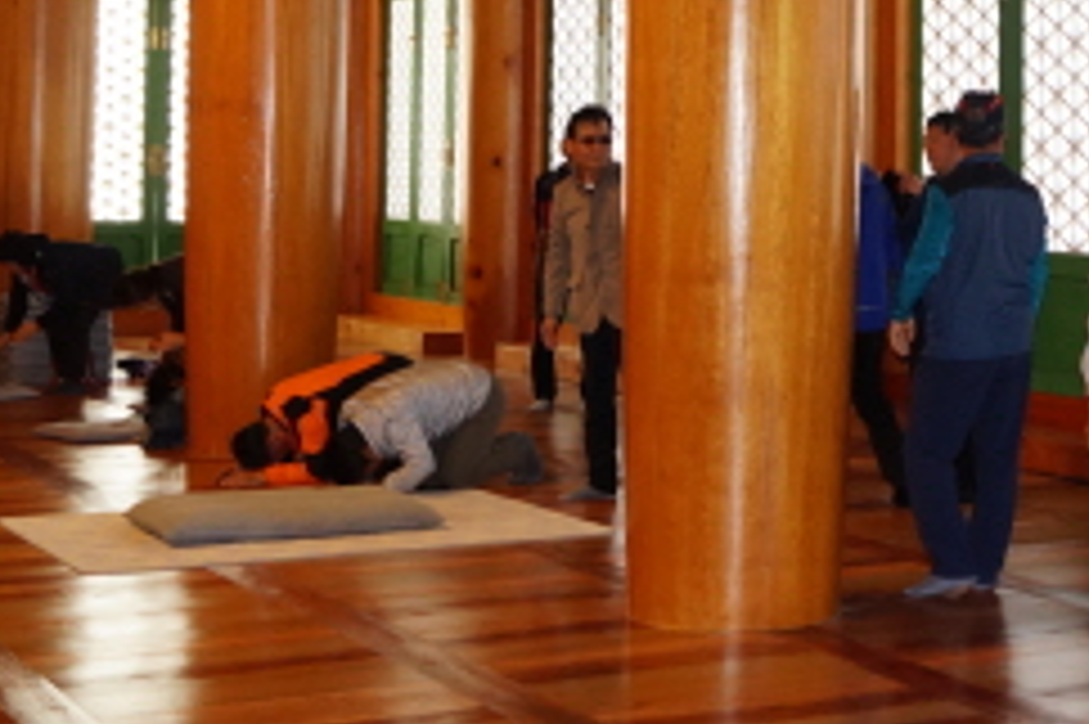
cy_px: 56
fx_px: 2358
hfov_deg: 24.9
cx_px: 1058
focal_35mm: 78
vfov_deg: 17.2
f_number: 4
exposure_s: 1/60
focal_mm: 18
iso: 500
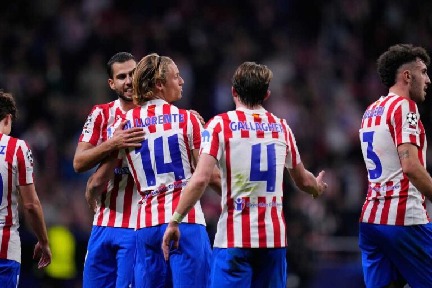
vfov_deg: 2.3
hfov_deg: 3.4
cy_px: 144
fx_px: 7199
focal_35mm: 600
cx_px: 216
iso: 2500
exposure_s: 1/2000
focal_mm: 400
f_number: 2.8
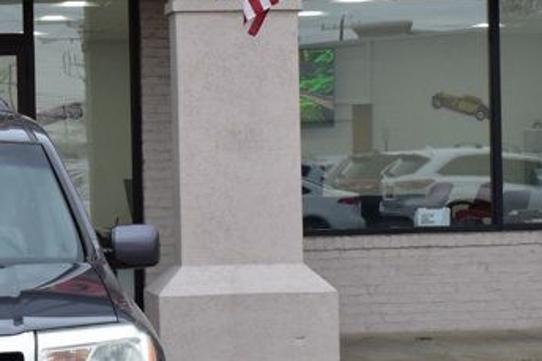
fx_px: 1881
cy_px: 192
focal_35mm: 125
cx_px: -28
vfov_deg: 11.0
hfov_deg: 16.0
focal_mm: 28
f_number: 9
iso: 400
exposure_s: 1/100
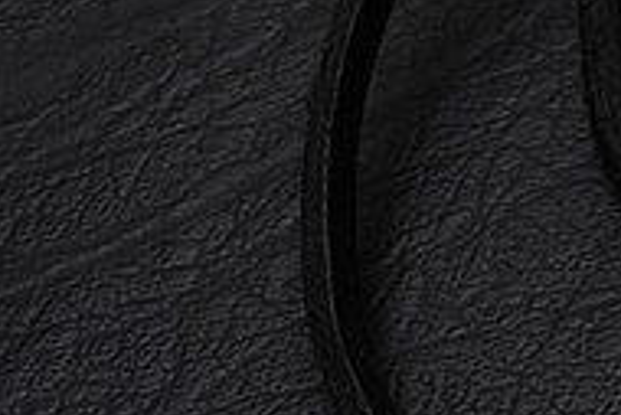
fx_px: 4471
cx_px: 1618
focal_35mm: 259
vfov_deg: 5.3
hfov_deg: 7.3
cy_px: 165
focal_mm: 32
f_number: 8
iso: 200
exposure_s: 1/125
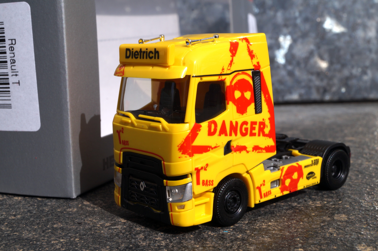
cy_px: 126
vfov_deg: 25.7
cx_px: 189
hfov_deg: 37.9
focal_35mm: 52
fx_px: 551
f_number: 22
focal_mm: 35
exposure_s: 1/100
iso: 100
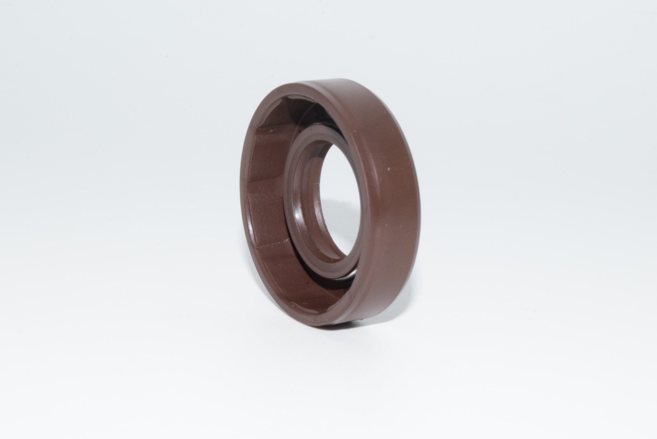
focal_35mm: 82
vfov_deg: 16.6
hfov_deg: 24.6
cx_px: 328
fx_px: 1507
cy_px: 220
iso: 1600
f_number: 36
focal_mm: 55
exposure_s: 1/60
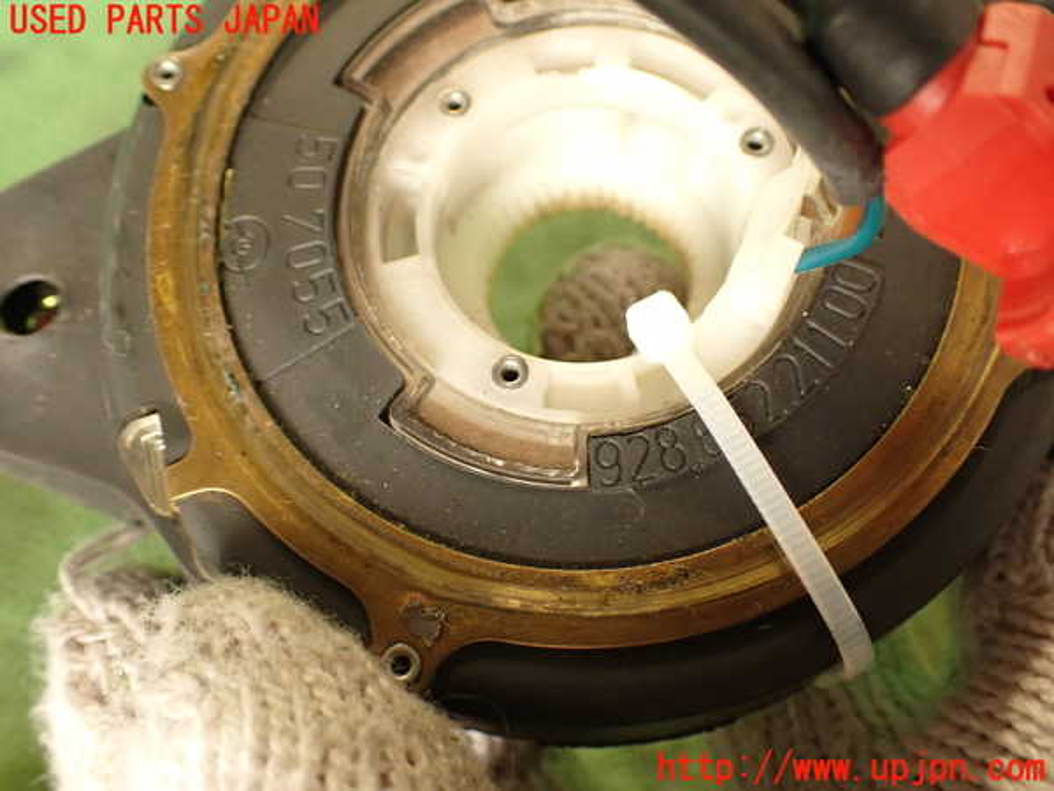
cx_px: 527
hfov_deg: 51.4
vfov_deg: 39.7
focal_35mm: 36
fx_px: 1096
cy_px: 396
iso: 200
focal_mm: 6.37
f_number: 2.5
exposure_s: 1/40
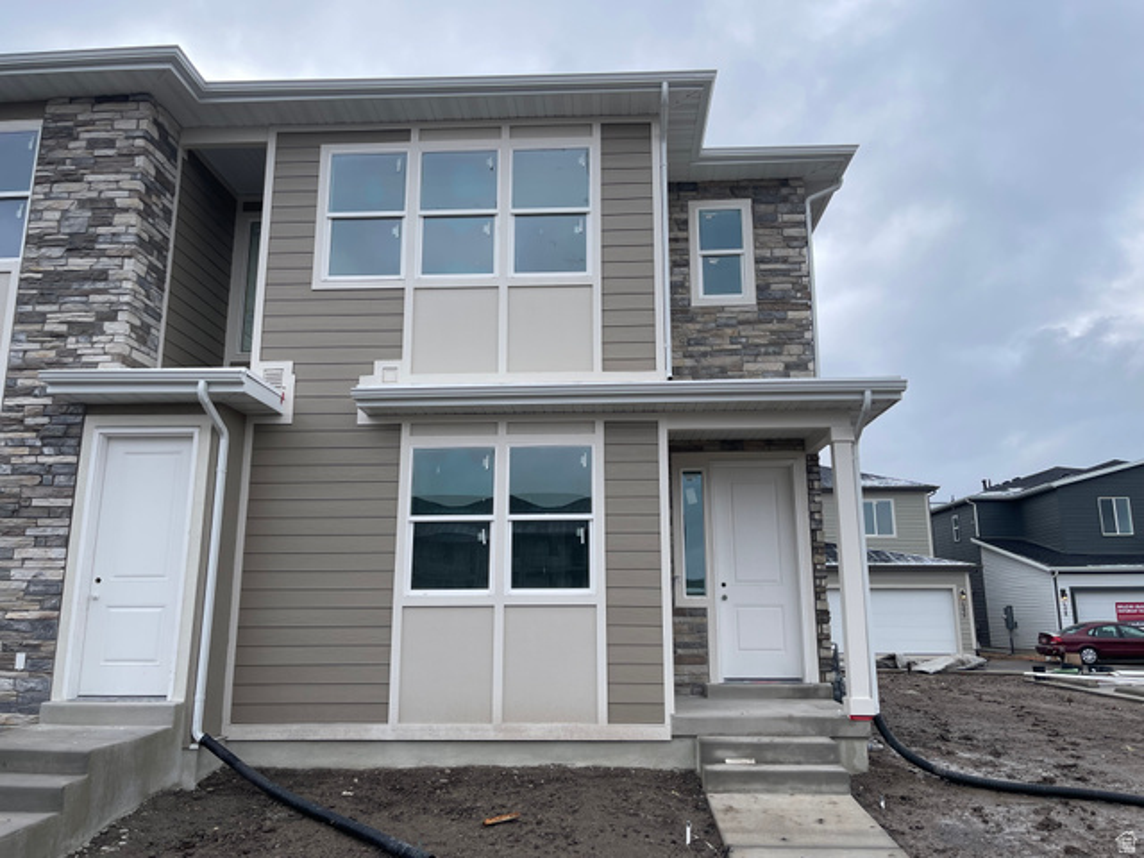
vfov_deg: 54.9
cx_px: 572
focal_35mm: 25
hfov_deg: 69.4
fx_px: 826
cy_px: 429
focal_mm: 5.1
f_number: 1.6
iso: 32
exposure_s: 1/1689
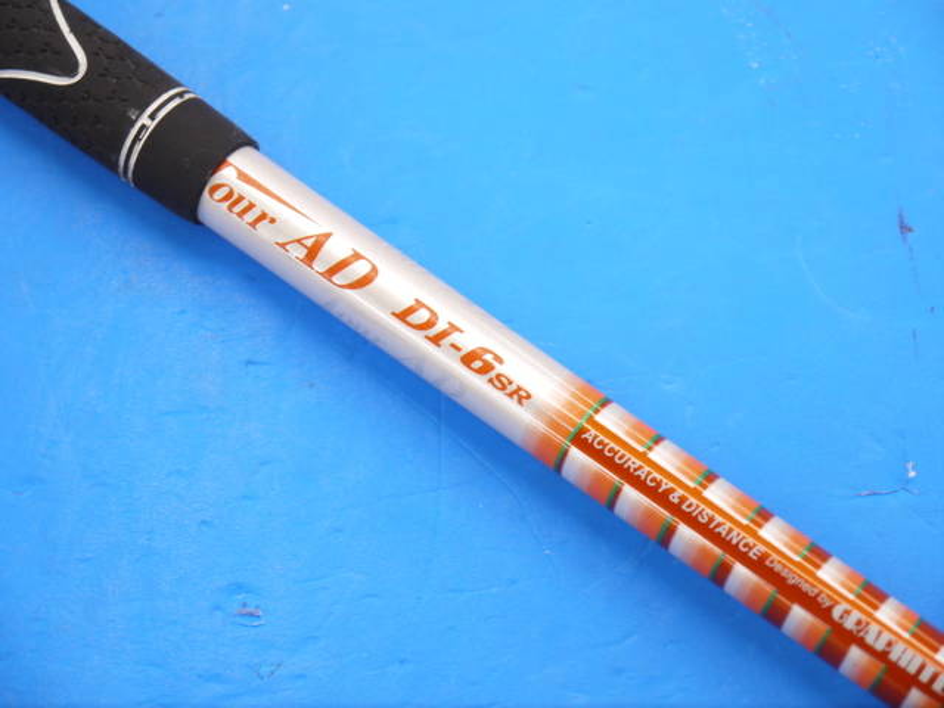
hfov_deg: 23.3
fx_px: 2291
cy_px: 354
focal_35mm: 84
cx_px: 472
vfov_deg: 17.6
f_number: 5.6
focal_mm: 42
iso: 500
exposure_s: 1/80
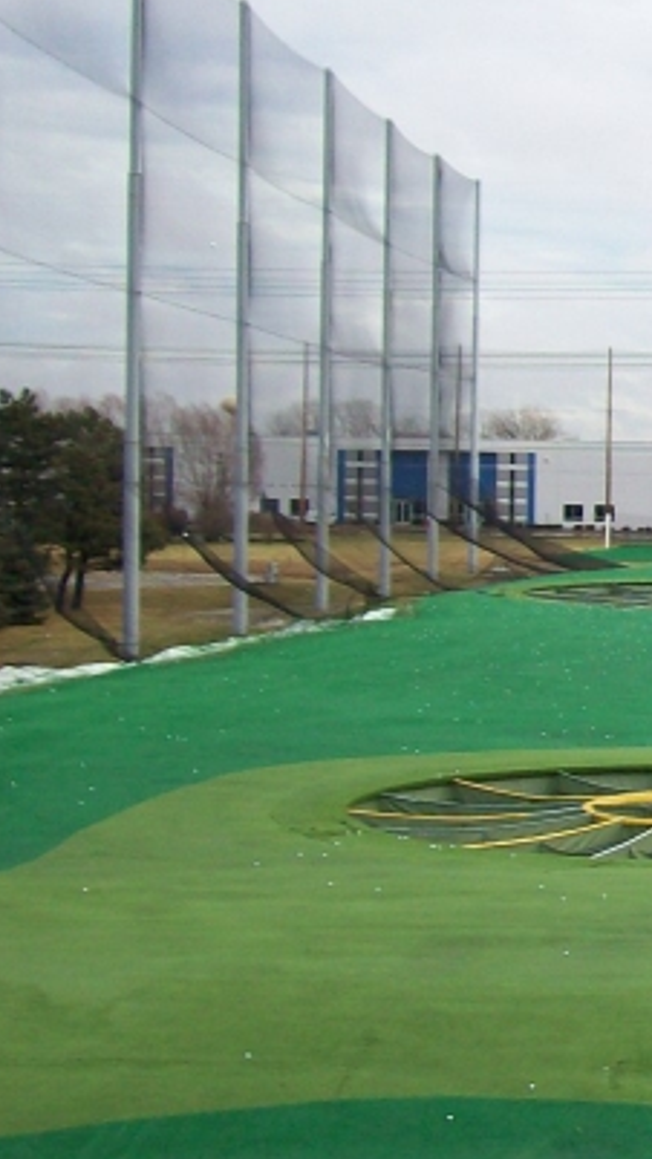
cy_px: 577
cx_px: 1067
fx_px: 2398
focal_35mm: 78
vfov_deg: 27.2
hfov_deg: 14.2
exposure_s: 1/764
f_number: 2.7
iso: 80
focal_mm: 6
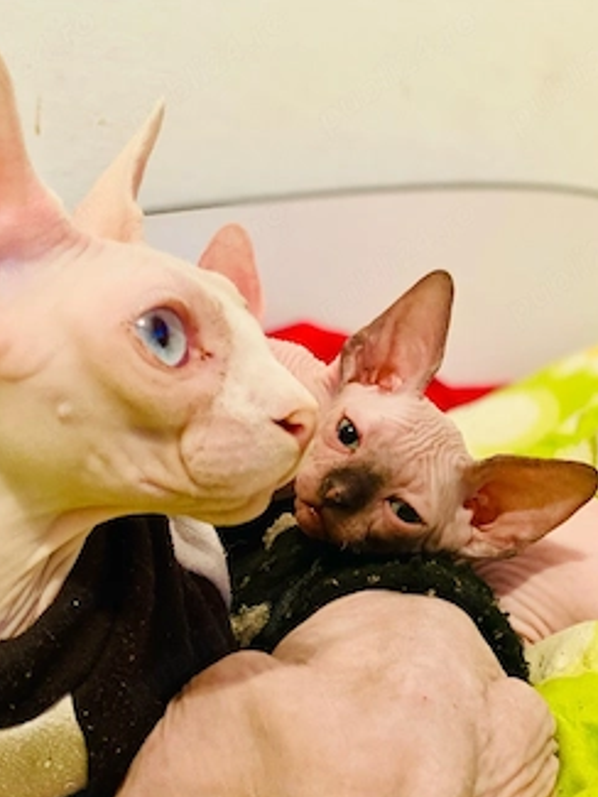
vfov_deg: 30.2
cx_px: 255
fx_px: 1473
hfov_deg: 22.9
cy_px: 483
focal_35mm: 64
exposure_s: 1/33
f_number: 2
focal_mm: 6
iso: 320
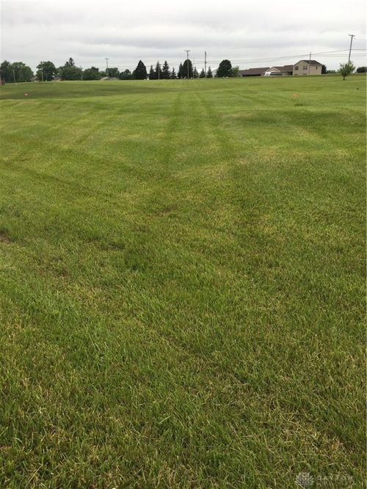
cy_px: 244
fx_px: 410
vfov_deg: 61.7
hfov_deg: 48.2
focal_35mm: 29
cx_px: 184
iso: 25
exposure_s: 1/411
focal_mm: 4.15
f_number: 2.2
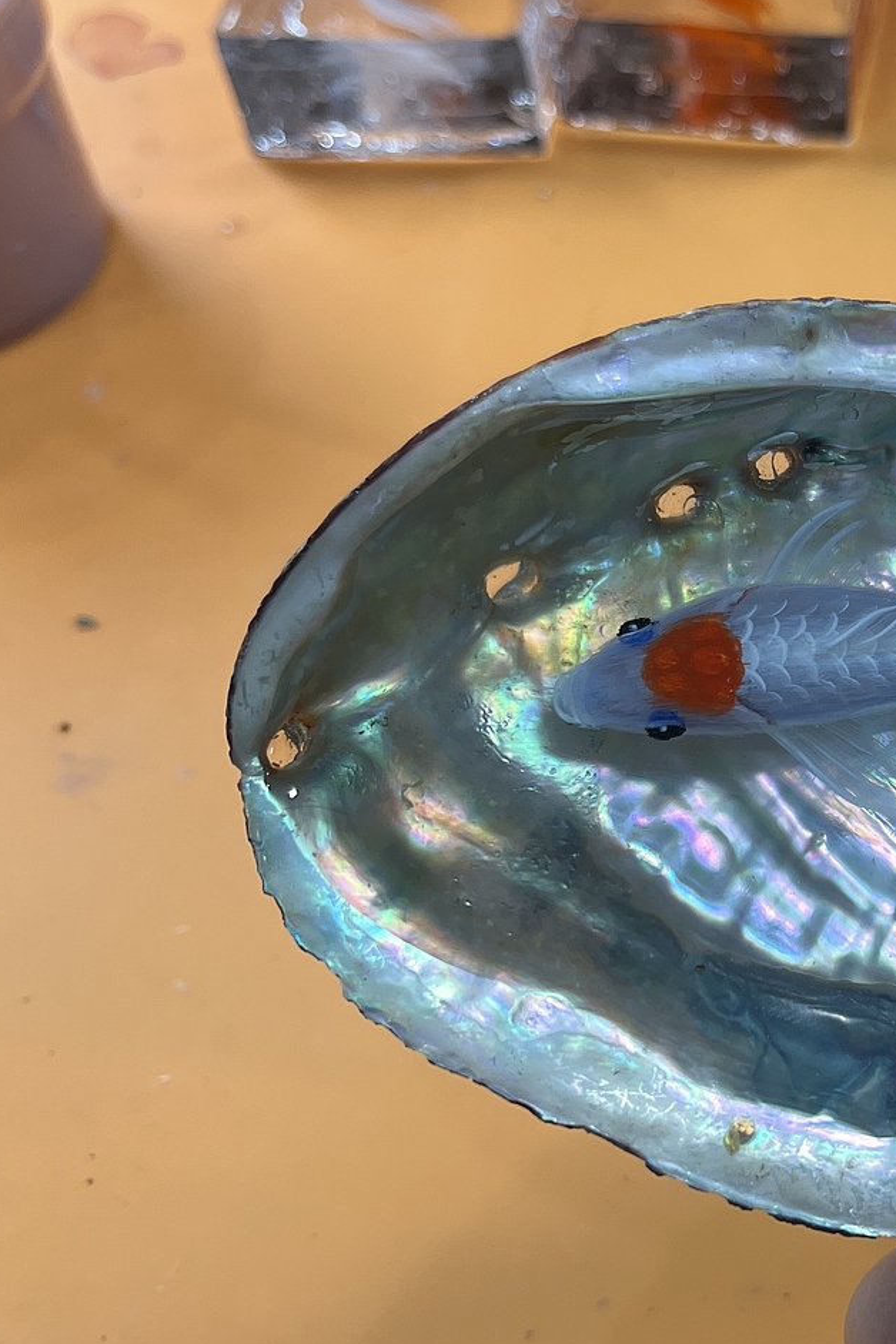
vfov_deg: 40.3
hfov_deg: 26.1
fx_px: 1829
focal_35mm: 49
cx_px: 895
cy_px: 663
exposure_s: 1/100
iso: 125
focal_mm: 5.1
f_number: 1.6
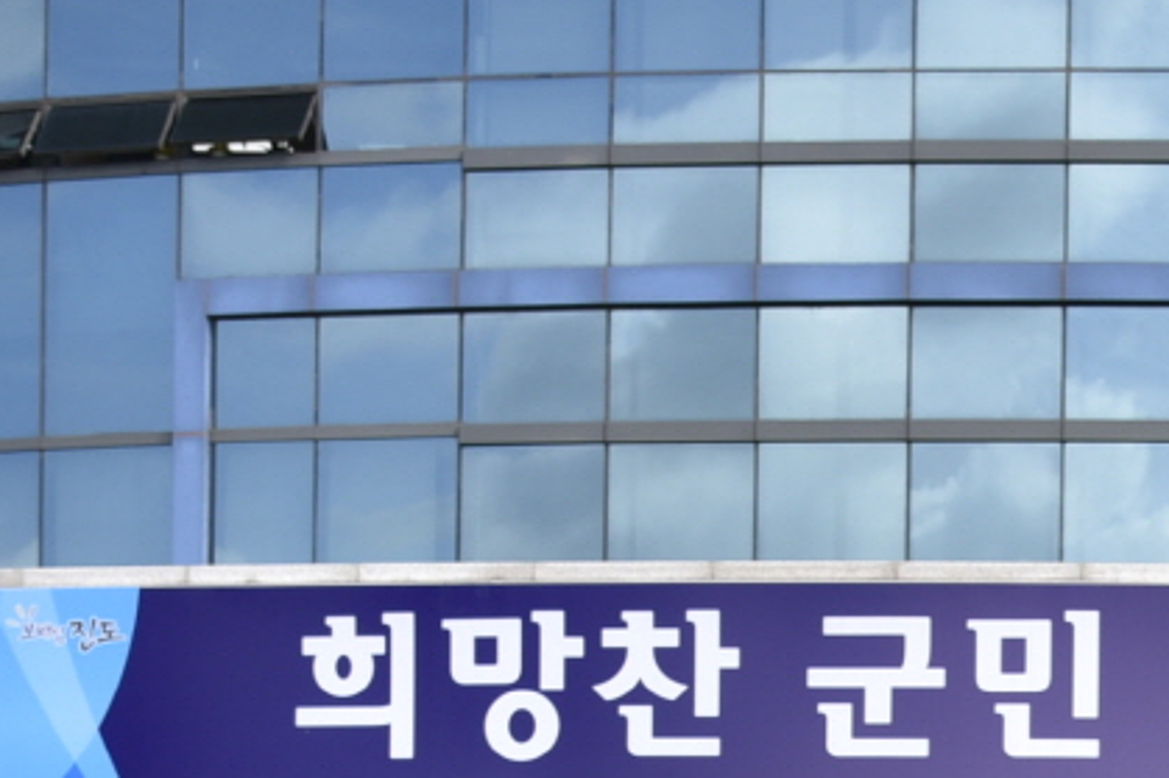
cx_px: 1334
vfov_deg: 10.0
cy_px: 1435
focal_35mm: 129
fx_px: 4187
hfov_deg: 15.4
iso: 100
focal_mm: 30
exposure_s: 1/125
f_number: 6.3
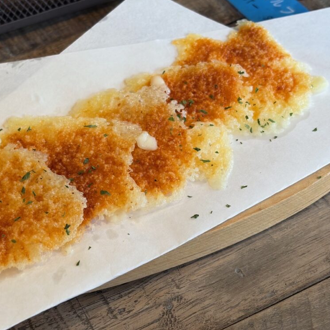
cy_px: 167
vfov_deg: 27.3
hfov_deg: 27.1
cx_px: 106
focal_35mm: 63
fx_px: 679
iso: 50
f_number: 1.6
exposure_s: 1/50
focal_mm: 5.96
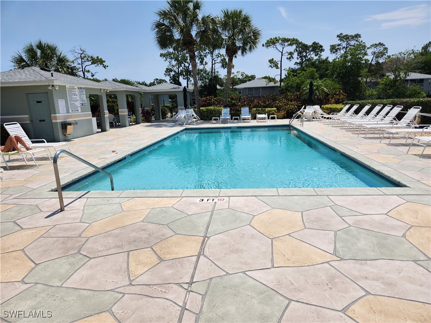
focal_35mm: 23
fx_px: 286
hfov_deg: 73.9
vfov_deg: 58.9
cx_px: 216
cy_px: 162
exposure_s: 1/3871
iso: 20
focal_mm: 5.4
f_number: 1.8
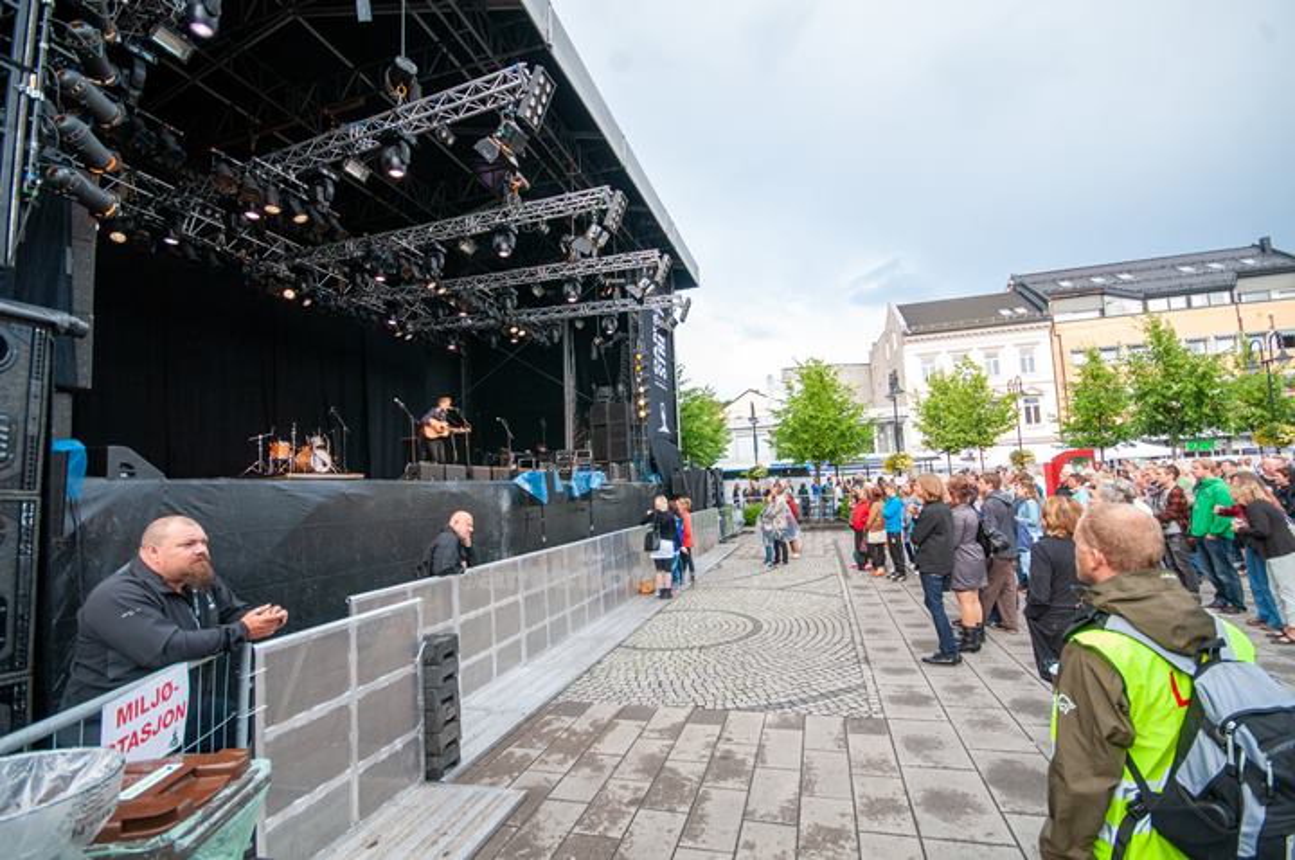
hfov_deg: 100.5
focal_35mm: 15
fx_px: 539
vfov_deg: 77.2
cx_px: 648
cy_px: 430
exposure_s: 1/160
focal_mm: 10
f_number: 6.3
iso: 400
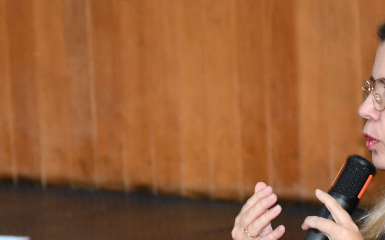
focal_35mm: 435
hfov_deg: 4.8
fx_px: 4563
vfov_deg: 3.0
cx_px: 264
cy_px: 275
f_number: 5.6
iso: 2000
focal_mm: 112
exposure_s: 1/60
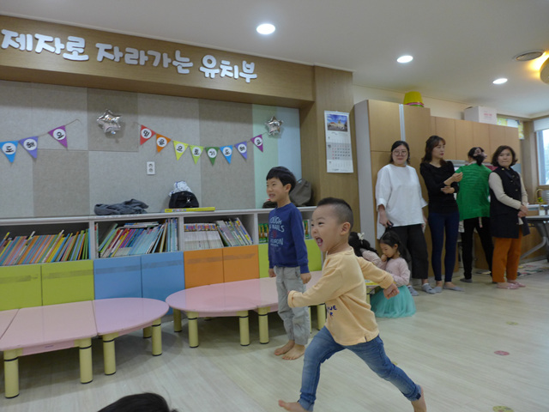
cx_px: 274
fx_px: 381
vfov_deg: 56.8
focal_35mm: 24
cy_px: 206
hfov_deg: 71.6
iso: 200
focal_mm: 4.7
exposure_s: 1/250
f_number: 1.4
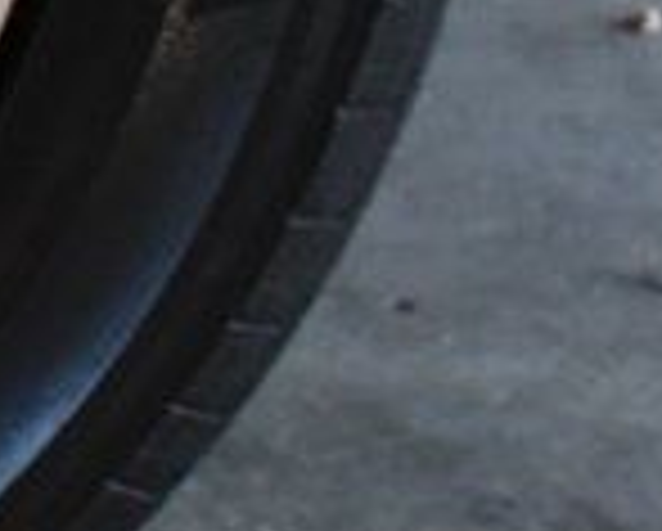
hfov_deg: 4.3
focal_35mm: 437
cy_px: -423
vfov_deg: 3.5
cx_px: -1027
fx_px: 8573
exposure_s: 1/320
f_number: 9
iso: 2500
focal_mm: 45
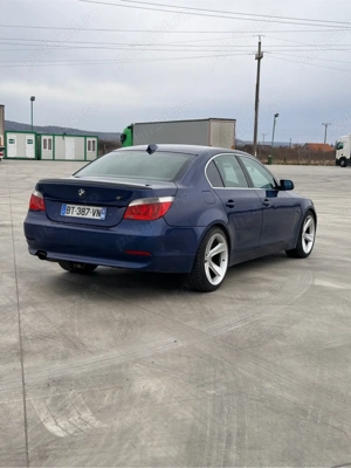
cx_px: 176
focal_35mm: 48
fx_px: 649
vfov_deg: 39.7
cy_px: 234
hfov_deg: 30.3
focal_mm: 6.76
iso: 64
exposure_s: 1/693
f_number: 1.78
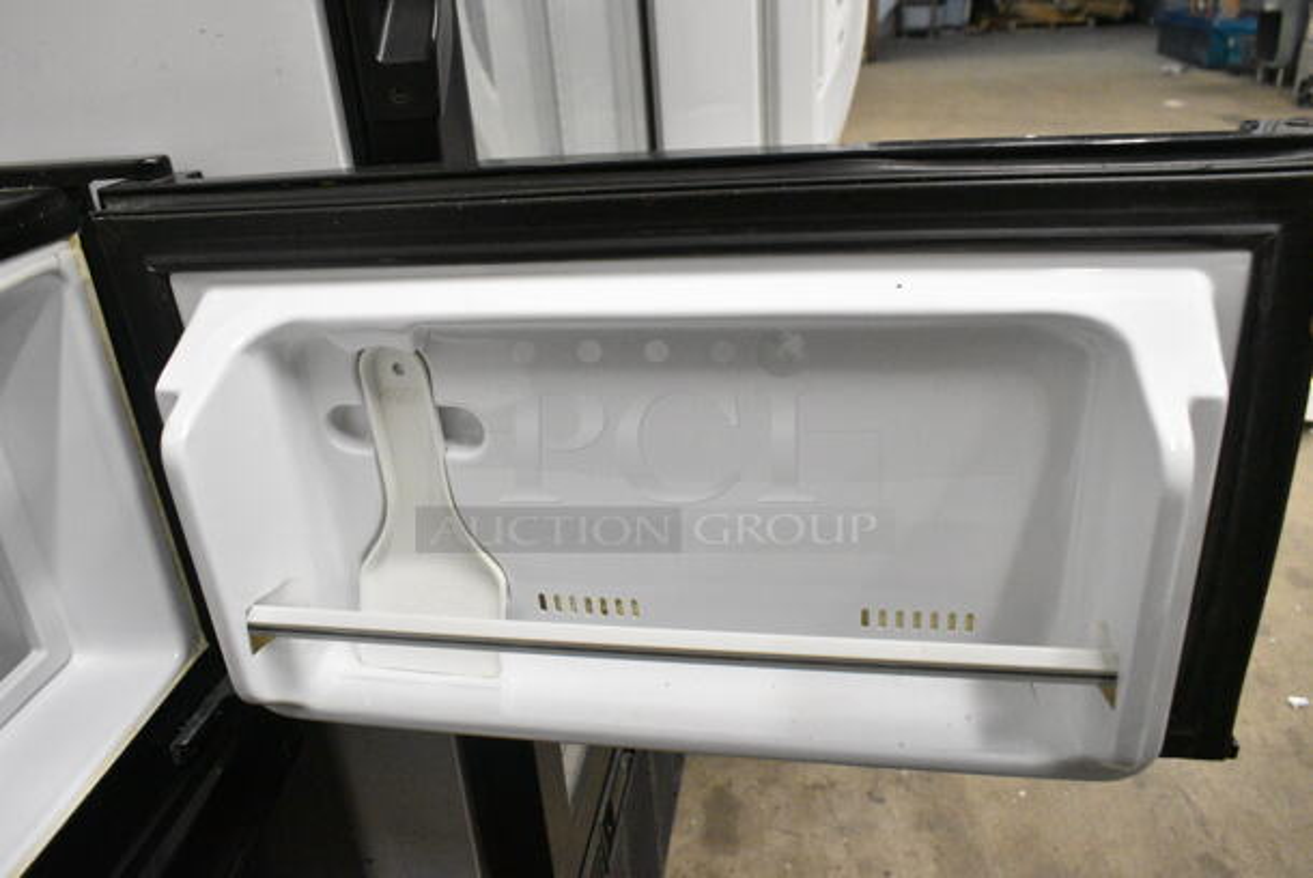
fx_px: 986
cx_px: 656
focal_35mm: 27
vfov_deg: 48.0
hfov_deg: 67.3
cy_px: 439
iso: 6400
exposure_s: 1/200
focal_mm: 18
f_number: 7.1
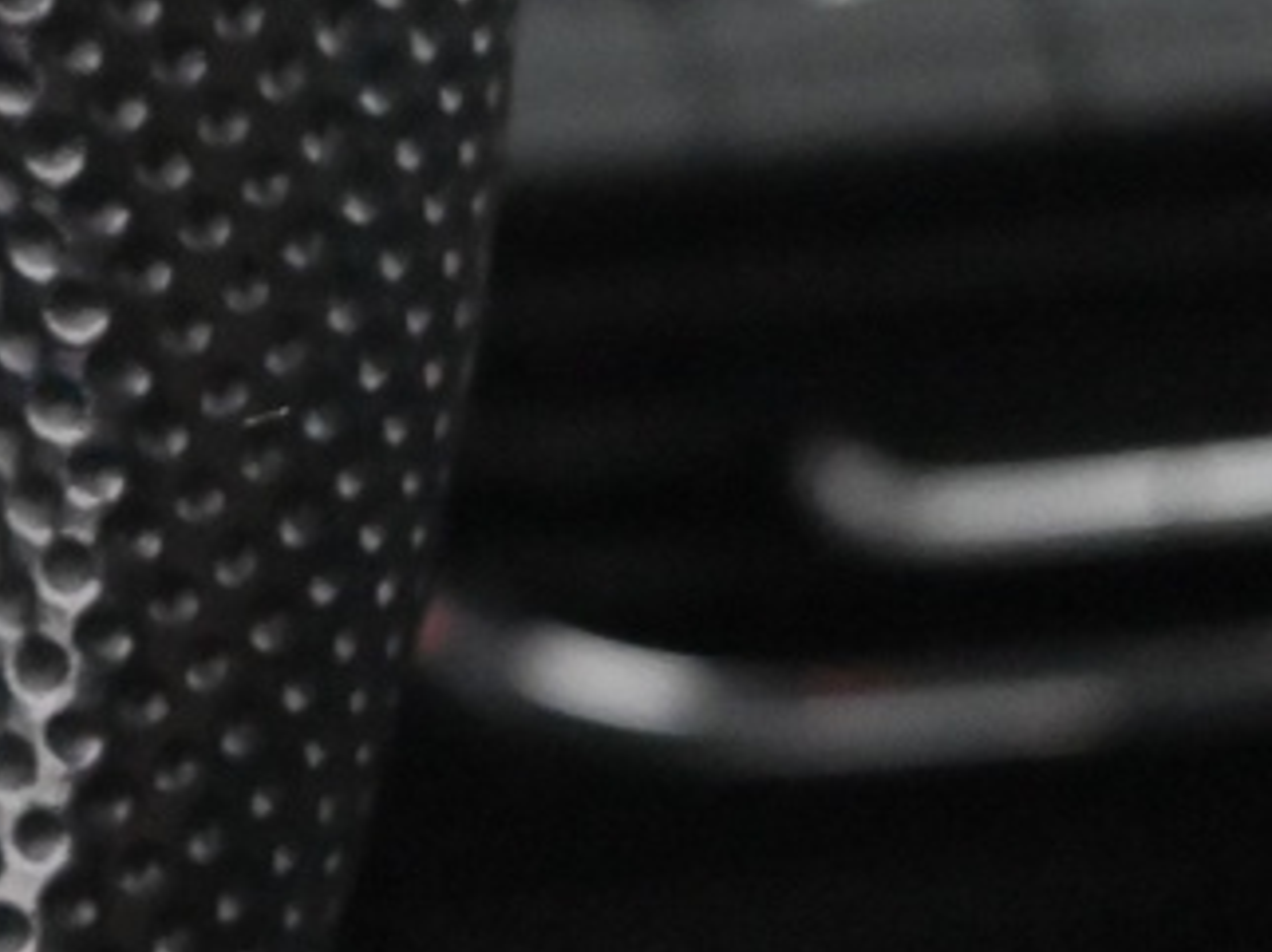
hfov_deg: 10.0
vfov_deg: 7.9
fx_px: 6756
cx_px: -1217
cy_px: -628
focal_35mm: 184
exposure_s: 1/60
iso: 10000
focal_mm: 38
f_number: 5.3
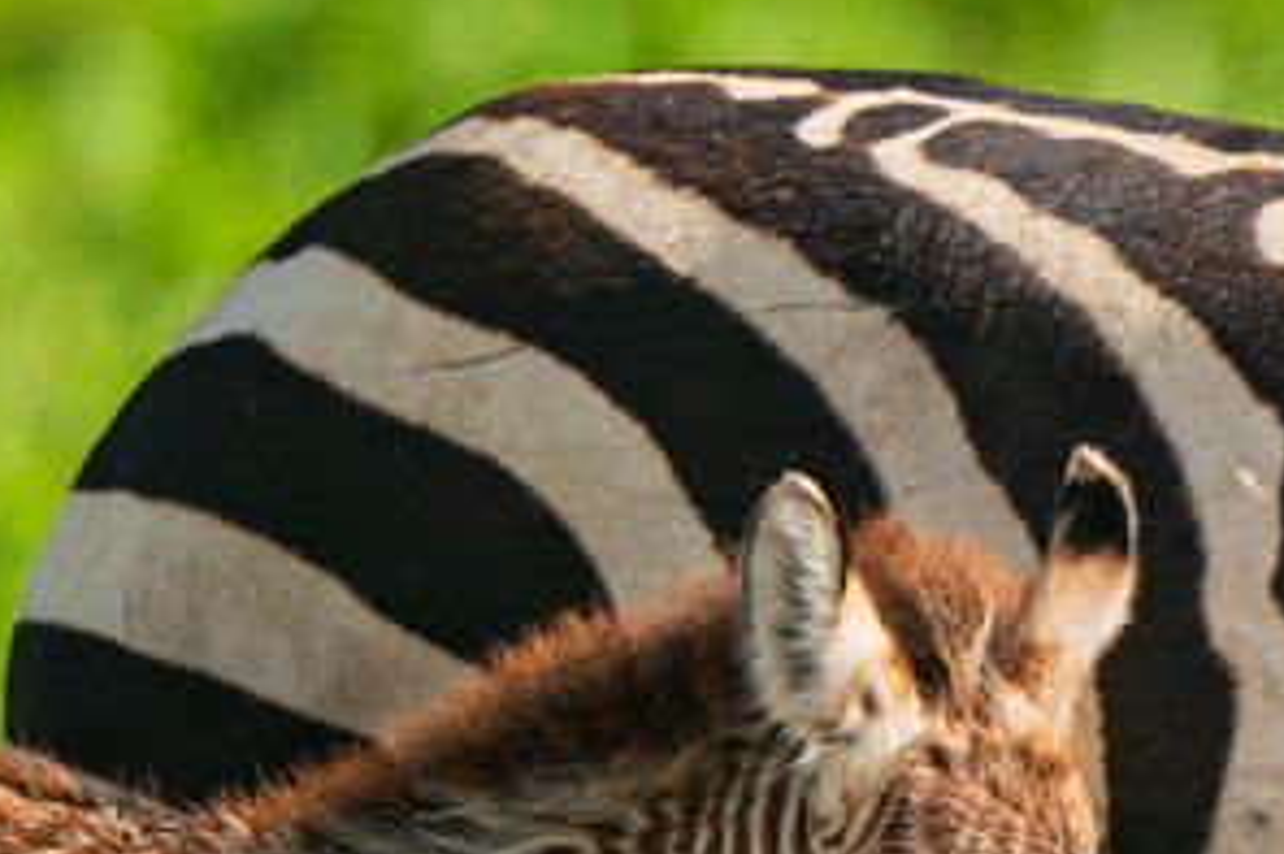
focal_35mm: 2314
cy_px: 746
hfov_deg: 0.9
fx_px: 82483
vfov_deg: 0.6
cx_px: 1653
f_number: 4
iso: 640
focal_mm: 600
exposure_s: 1/4000
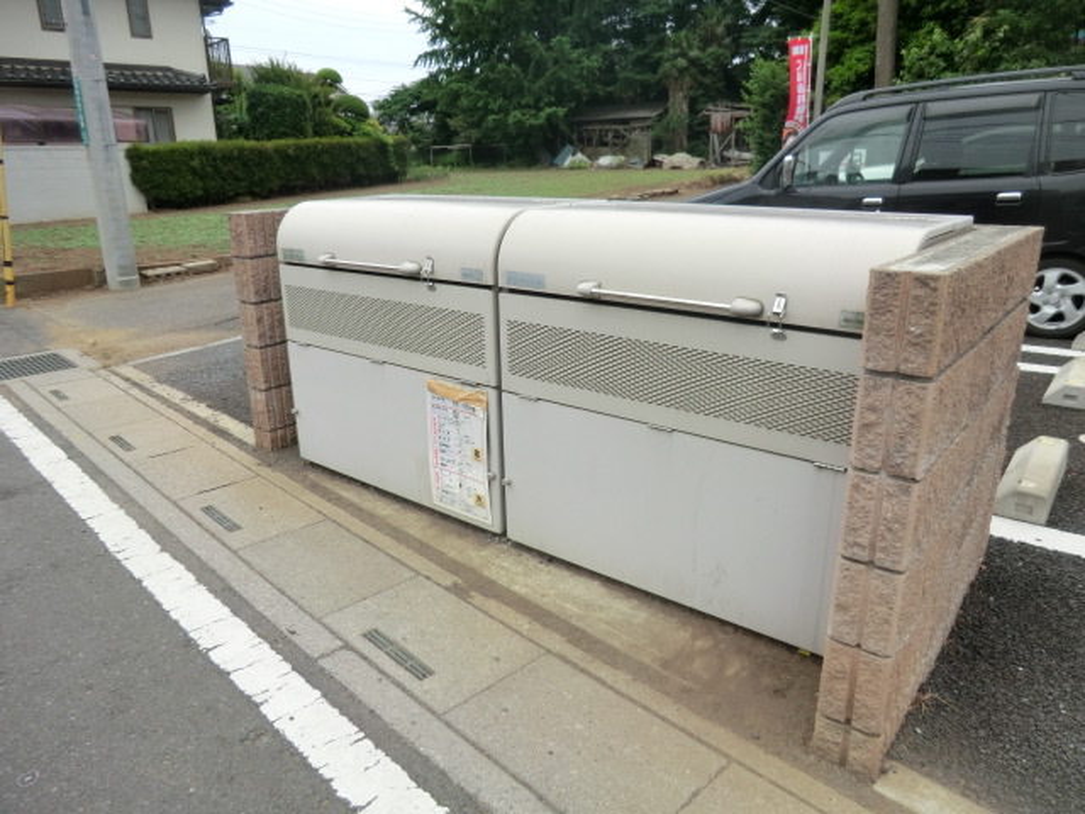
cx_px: 542
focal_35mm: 24
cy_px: 407
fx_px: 752
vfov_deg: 56.8
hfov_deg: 71.6
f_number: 3.2
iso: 80
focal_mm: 4.3
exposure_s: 1/400
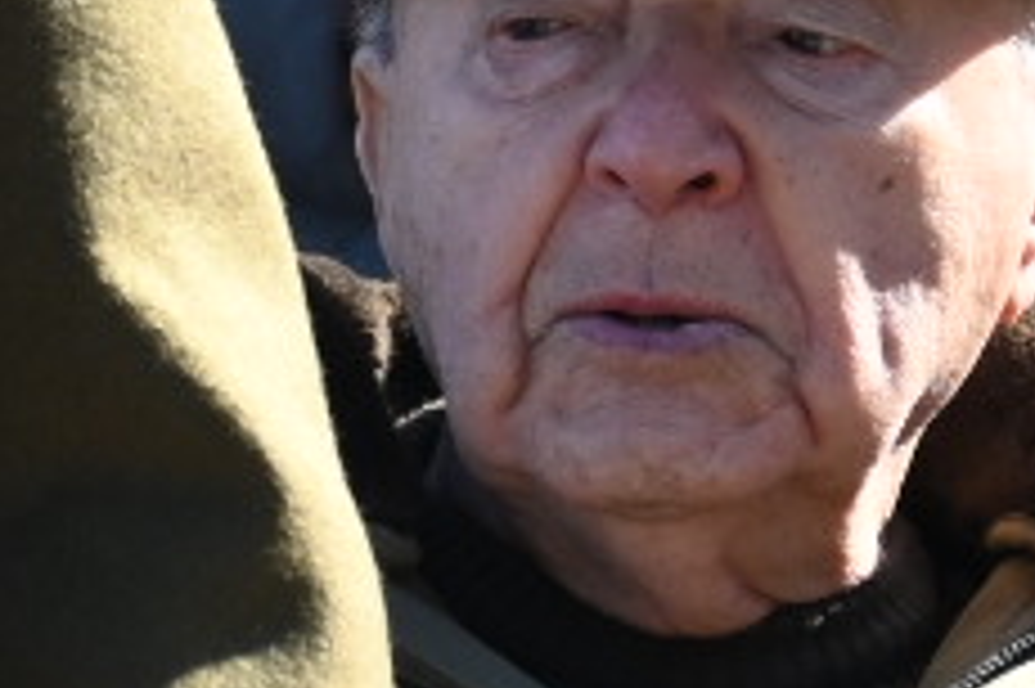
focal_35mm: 2111
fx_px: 60646
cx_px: -1440
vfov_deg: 0.7
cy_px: -544
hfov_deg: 1.0
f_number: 5.6
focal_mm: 200
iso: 360
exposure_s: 1/500
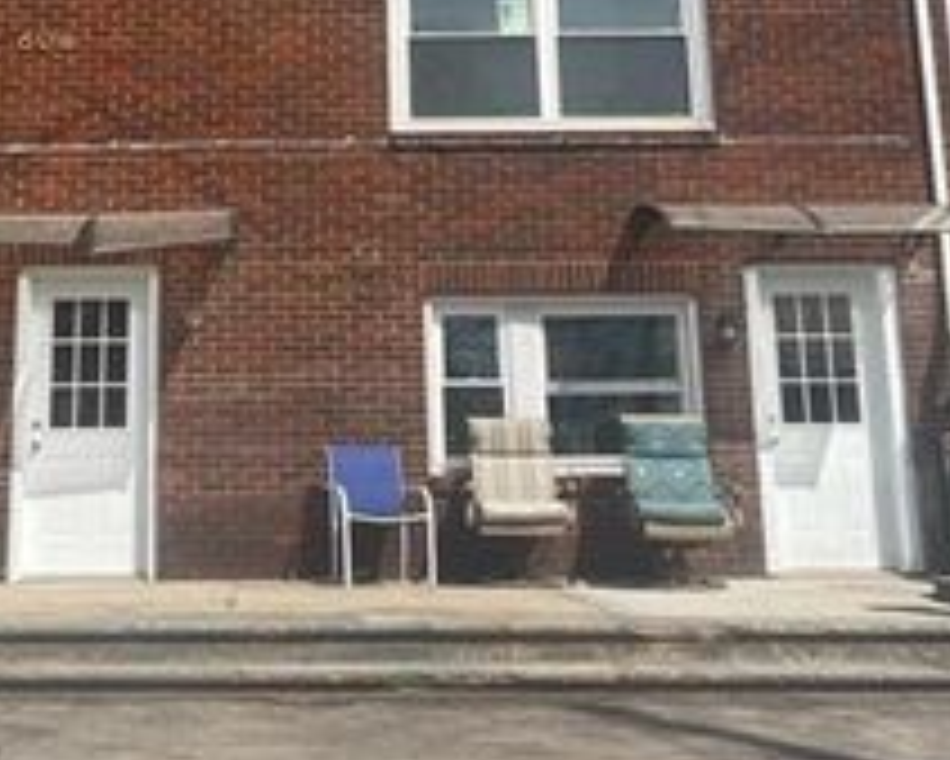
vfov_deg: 24.5
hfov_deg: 30.9
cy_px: 43
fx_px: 1688
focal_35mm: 60
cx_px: 248
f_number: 1.5
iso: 50
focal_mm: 5.7
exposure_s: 1/4115
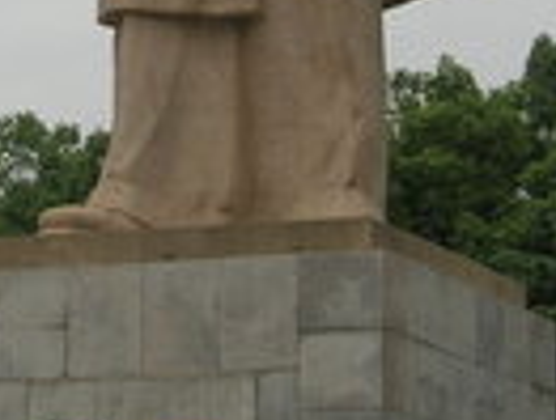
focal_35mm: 232
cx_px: -4
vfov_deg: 6.4
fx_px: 3737
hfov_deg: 8.5
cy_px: -117
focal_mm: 12.7
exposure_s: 1/406
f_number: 5.9
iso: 64
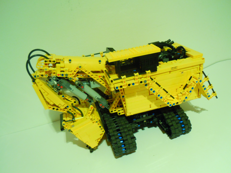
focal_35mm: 30
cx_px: 116
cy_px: 86
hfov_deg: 60.0
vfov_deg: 46.8
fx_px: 200
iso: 400
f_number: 3.5
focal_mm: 5.4
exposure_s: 1/6
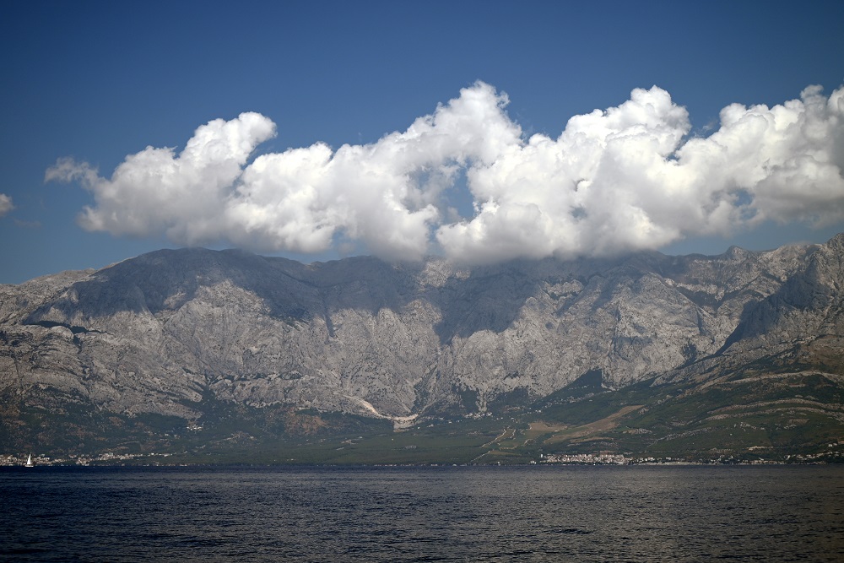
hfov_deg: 28.8
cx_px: 422
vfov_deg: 19.5
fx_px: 1641
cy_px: 282
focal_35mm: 70
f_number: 4.5
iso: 100
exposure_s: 1/2000
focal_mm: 70
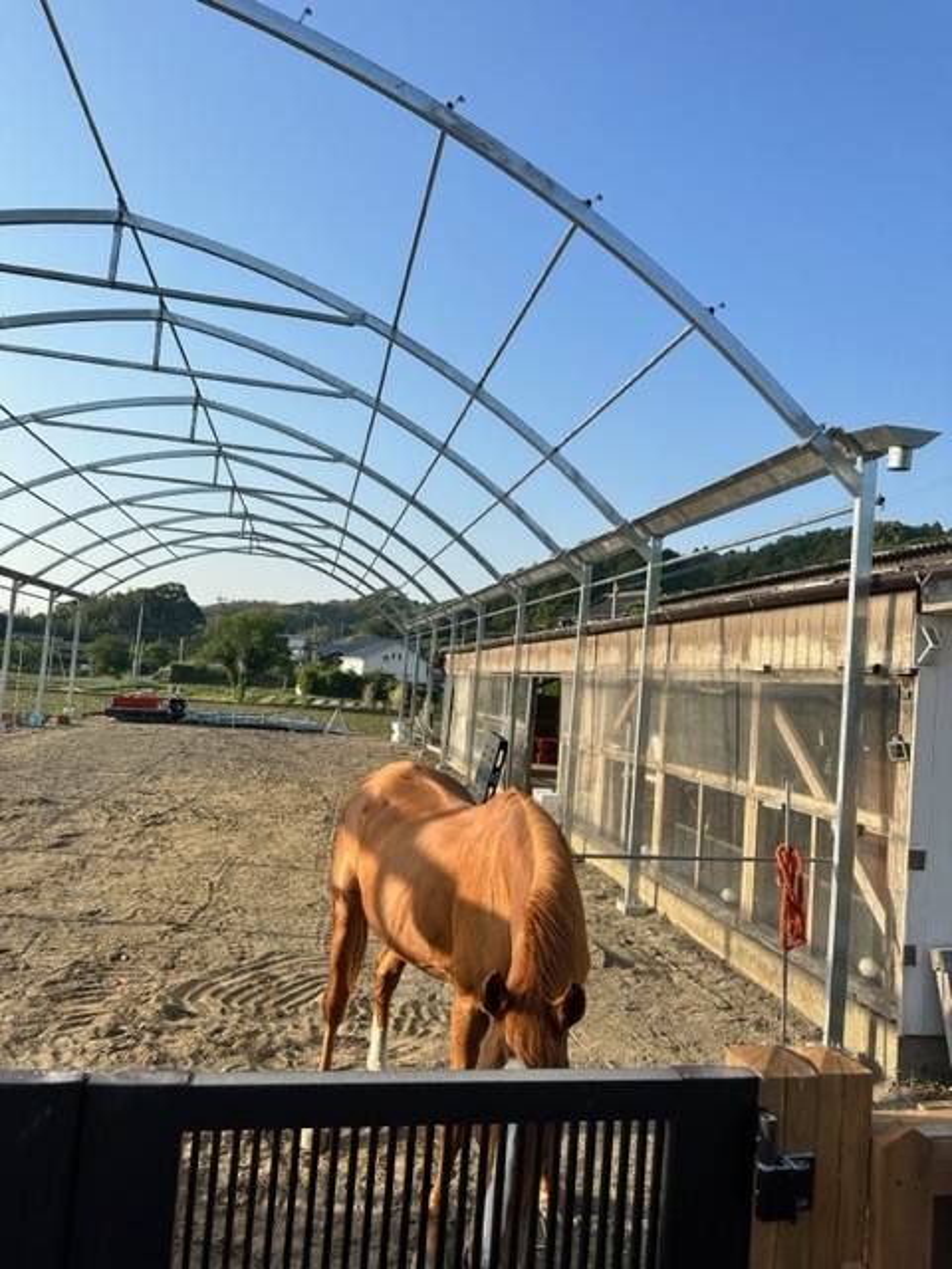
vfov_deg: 71.6
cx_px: 476
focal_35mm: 24
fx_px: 880
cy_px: 634
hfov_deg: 56.8
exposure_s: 1/3247
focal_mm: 6.86
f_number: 1.78
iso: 80
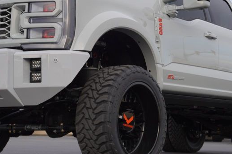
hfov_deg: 26.3
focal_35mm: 77
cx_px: 115
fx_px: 496
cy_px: 59
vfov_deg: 17.7
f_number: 5.6
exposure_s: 1/80
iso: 100
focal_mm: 26
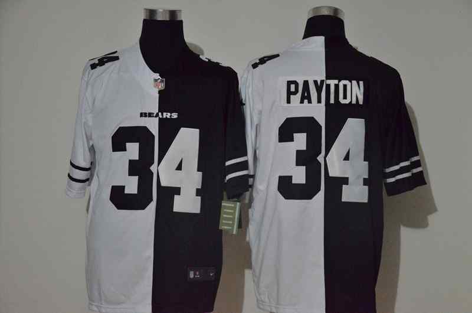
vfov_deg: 18.8
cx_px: 236
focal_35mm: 72
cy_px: 156
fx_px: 942
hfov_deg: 28.1
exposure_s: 1/60
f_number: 4.5
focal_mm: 48
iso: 4000
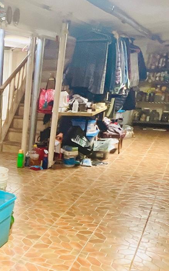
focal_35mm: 40
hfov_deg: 26.3
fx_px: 295
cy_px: 208
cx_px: -61
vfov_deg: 47.2
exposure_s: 1/60
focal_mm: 1.57
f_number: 1.8
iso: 250
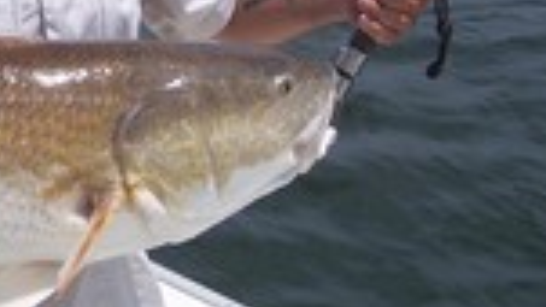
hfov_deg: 19.3
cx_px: -123
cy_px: -11
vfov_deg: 11.5
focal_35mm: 104
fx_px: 1506
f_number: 4.8
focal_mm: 6
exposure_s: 1/1000
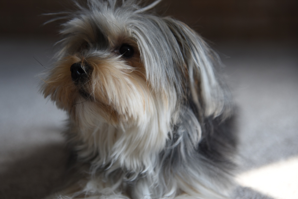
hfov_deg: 20.6
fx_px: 820
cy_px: 92
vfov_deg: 13.8
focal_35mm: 99
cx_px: 128
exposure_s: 1/50
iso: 100
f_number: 4
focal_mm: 85
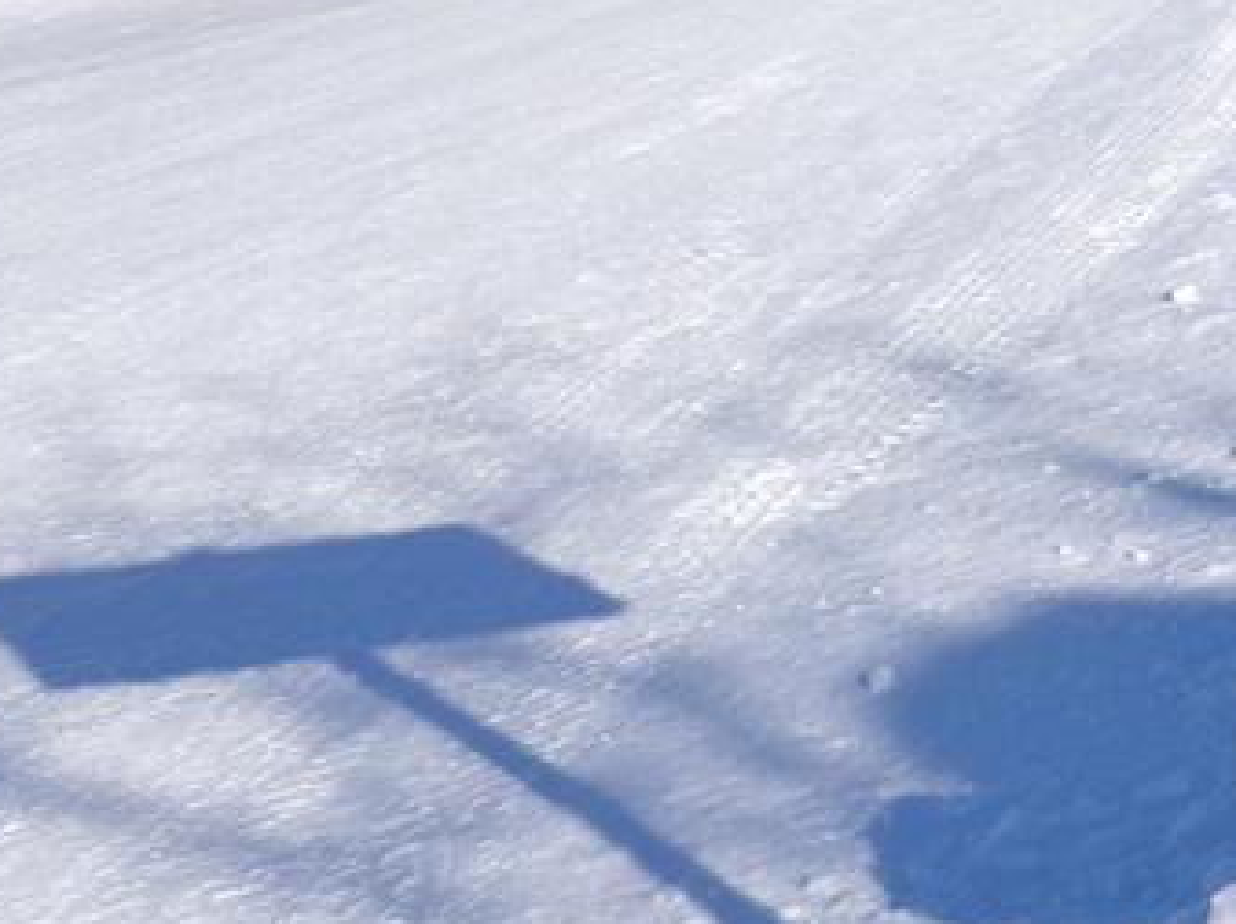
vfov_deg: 16.2
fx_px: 2996
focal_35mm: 84
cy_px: -403
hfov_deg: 20.1
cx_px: 1847
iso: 64
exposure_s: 1/4007
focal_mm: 6.57
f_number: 1.6
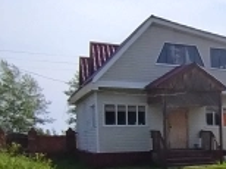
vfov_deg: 20.6
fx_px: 450
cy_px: 165
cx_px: 333
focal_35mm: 69
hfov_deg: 23.1
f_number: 2.2
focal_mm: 1.42
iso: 100
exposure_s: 1/3069
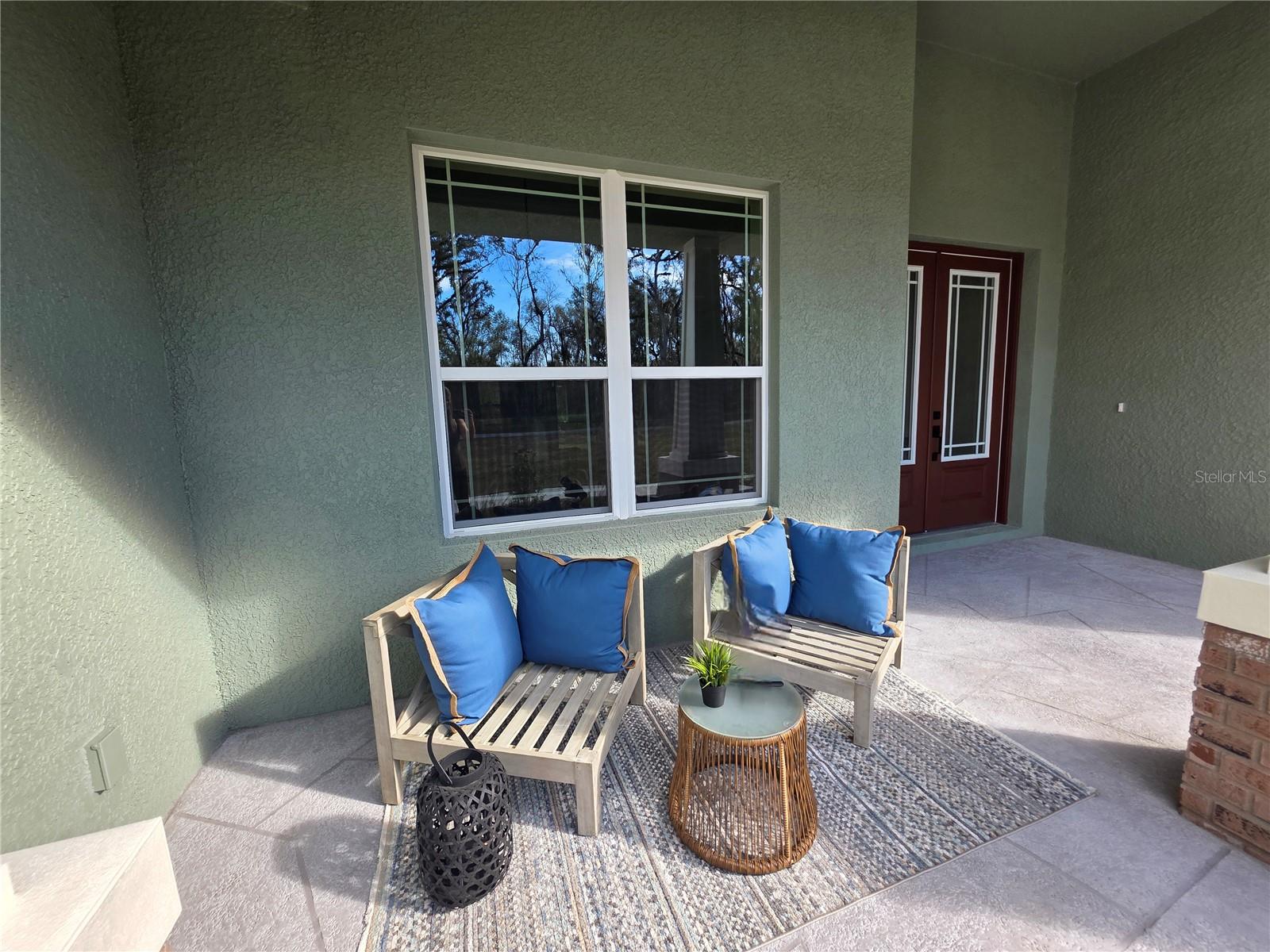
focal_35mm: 13
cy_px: 476
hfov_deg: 106.2
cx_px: 635
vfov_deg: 89.9
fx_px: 477
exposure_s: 1/400
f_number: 1.9
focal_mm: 2.2
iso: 40
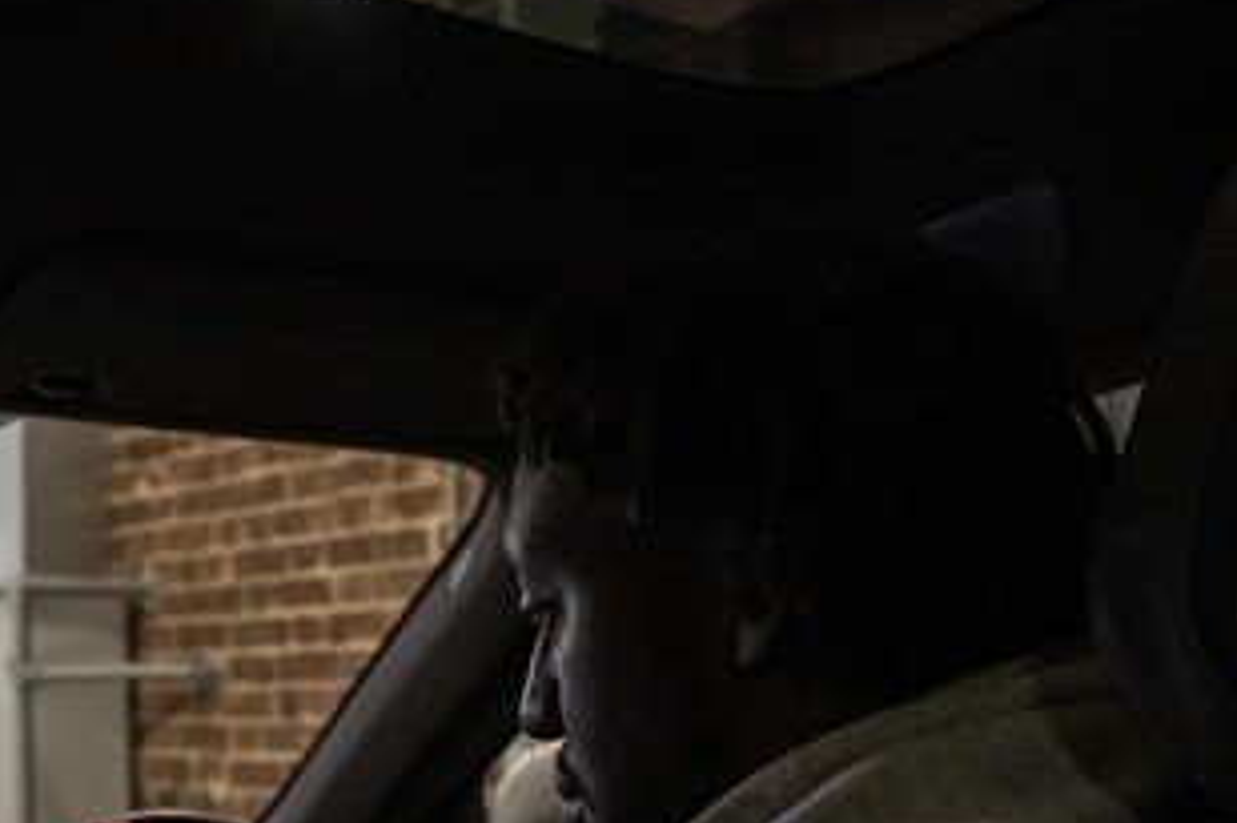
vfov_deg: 24.2
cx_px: 410
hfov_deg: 36.5
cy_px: 769
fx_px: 1854
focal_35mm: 54
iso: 2000
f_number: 4
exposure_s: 1/60
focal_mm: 24
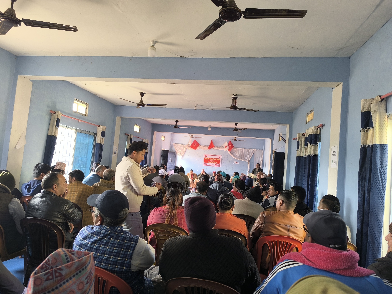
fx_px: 260
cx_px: 196
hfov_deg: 73.9
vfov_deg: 58.9
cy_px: 147
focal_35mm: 23
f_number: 1.65
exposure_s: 1/100
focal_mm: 6.14
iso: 320
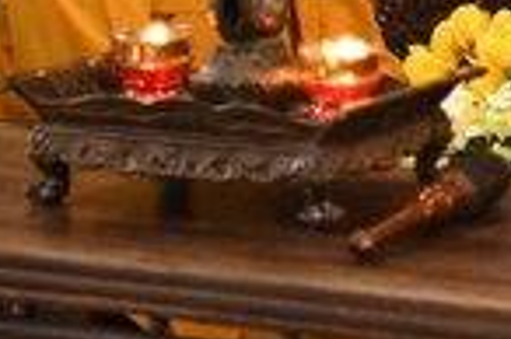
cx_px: 770
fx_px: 3275
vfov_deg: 5.9
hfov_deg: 8.7
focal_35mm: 231
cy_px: -180
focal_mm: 52
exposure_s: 1/125
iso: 6400
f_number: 2.8
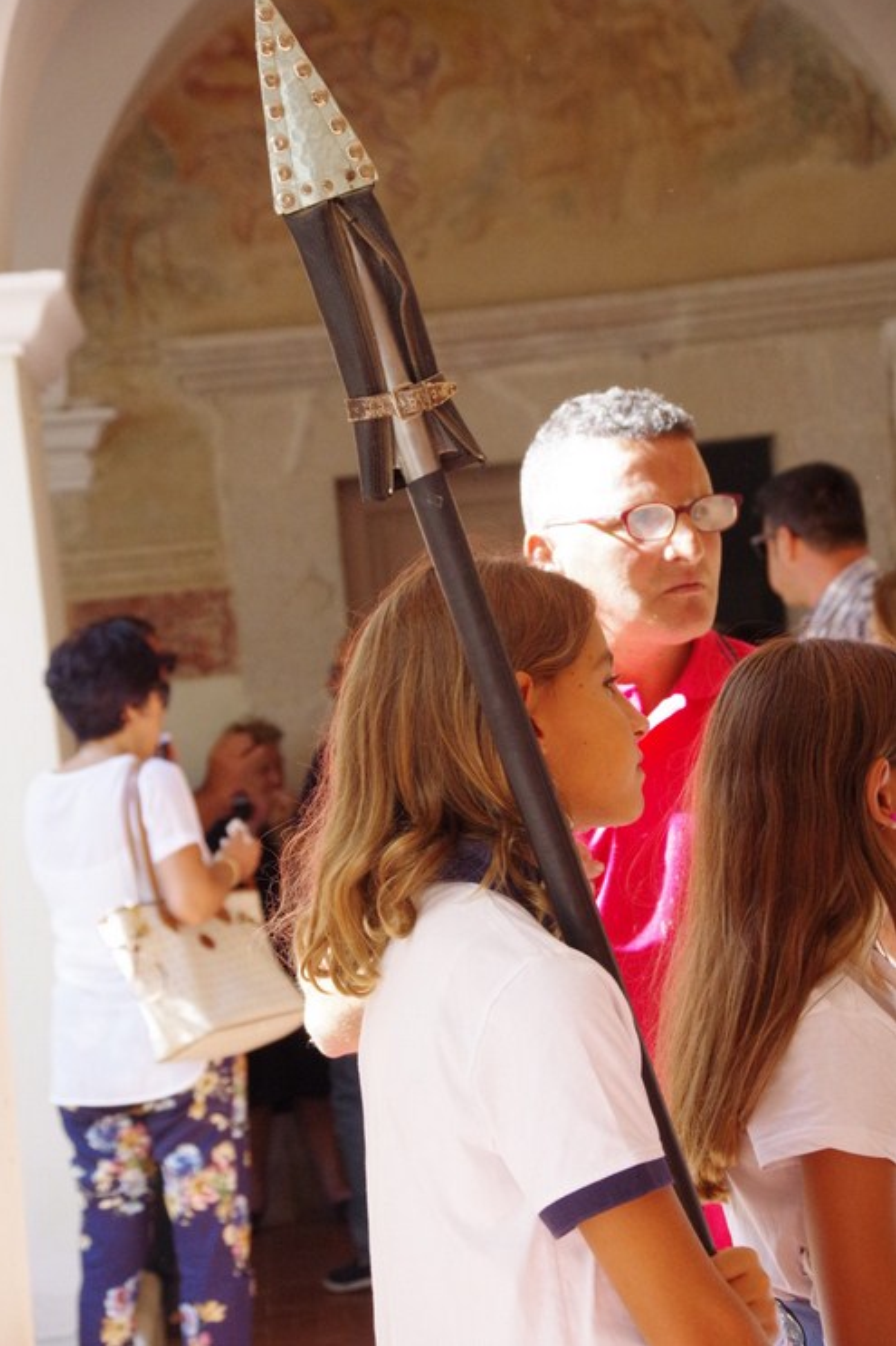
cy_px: 670
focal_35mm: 110
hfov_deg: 12.4
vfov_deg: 18.6
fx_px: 4108
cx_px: 445
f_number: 8
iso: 2500
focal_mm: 73
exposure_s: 1/320
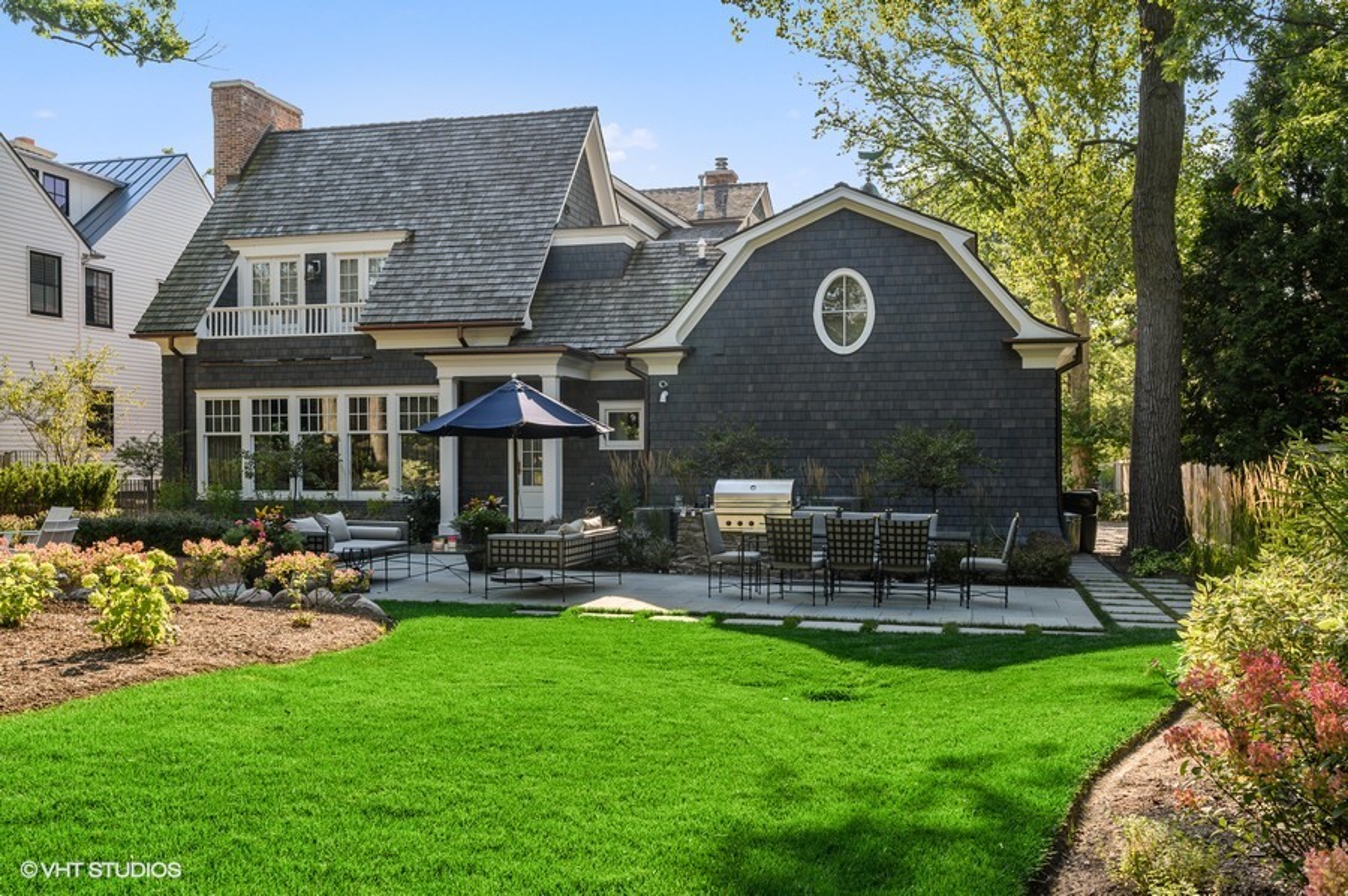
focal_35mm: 30
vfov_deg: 43.5
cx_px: 674
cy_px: 448
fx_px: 1122
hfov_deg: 62.0
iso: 200
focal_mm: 30
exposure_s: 1/45
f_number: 9.5
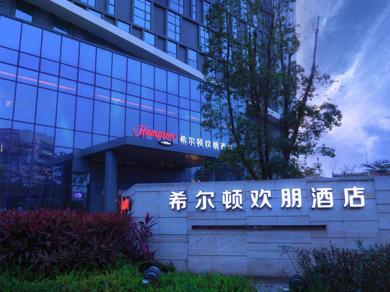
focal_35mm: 32
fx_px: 361
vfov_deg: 44.2
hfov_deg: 56.8
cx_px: 195
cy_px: 146
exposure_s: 1/40
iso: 320
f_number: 10
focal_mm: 16
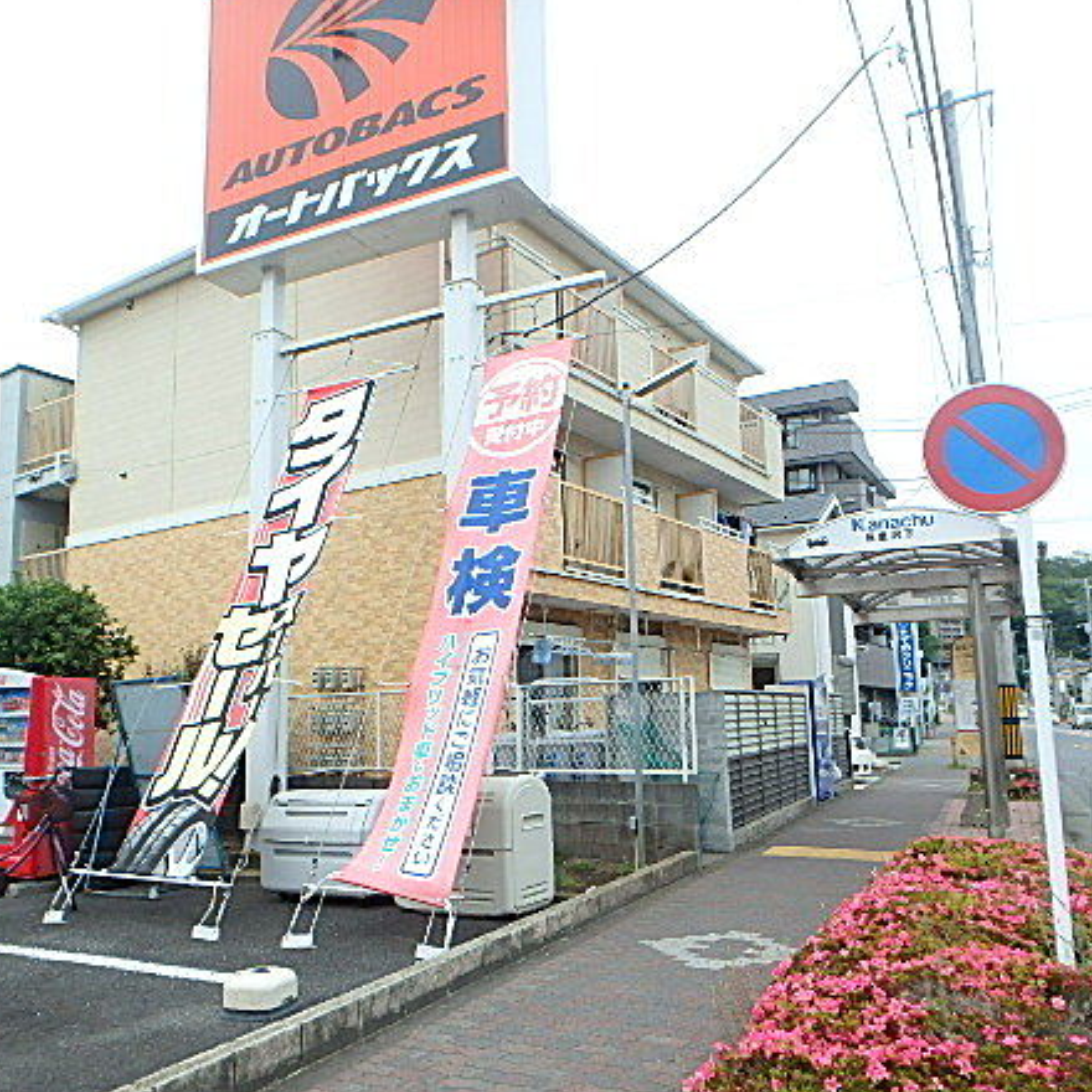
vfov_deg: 59.0
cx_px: 519
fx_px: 964
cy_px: 581
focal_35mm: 27
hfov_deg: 59.0
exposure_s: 1/500
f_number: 3.5
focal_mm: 3.7
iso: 125
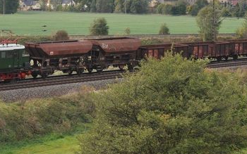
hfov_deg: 14.6
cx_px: 96
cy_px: 19
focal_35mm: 143
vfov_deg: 9.1
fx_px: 963
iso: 400
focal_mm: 32
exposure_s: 1/500
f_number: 7.1
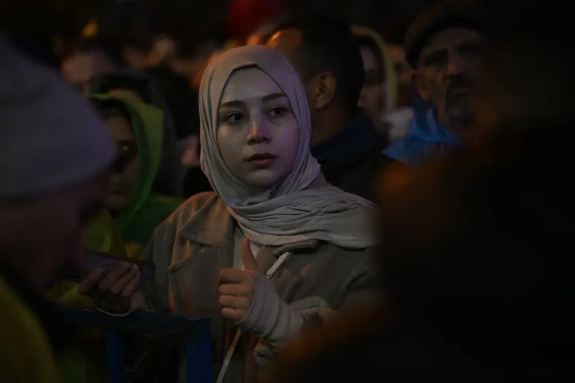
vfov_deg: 10.5
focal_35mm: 130
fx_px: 2076
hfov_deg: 15.8
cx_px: 288
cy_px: 192
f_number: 2.8
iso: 1250
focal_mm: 130
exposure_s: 1/100
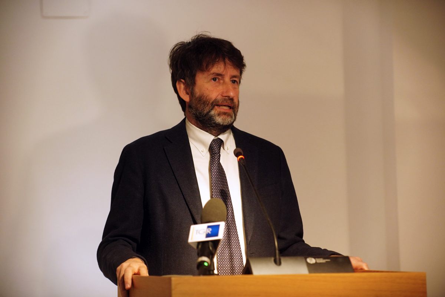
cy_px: 148
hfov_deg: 14.8
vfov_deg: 9.9
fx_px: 1713
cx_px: 222
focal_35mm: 139
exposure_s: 1/160
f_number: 3.2
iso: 2500
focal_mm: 138.6
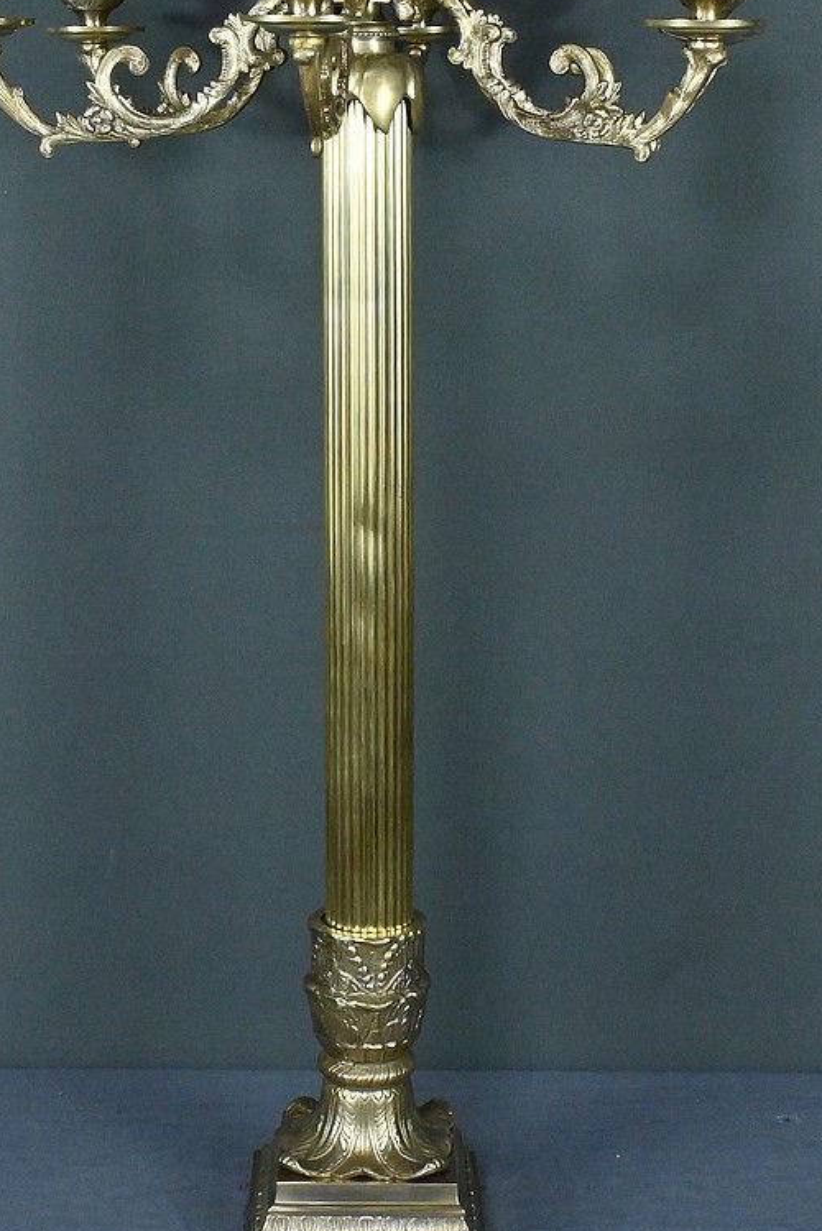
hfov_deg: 28.1
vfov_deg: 40.6
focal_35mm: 48
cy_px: 422
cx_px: 365
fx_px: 1642
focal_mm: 20
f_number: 13
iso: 2000
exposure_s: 1/15
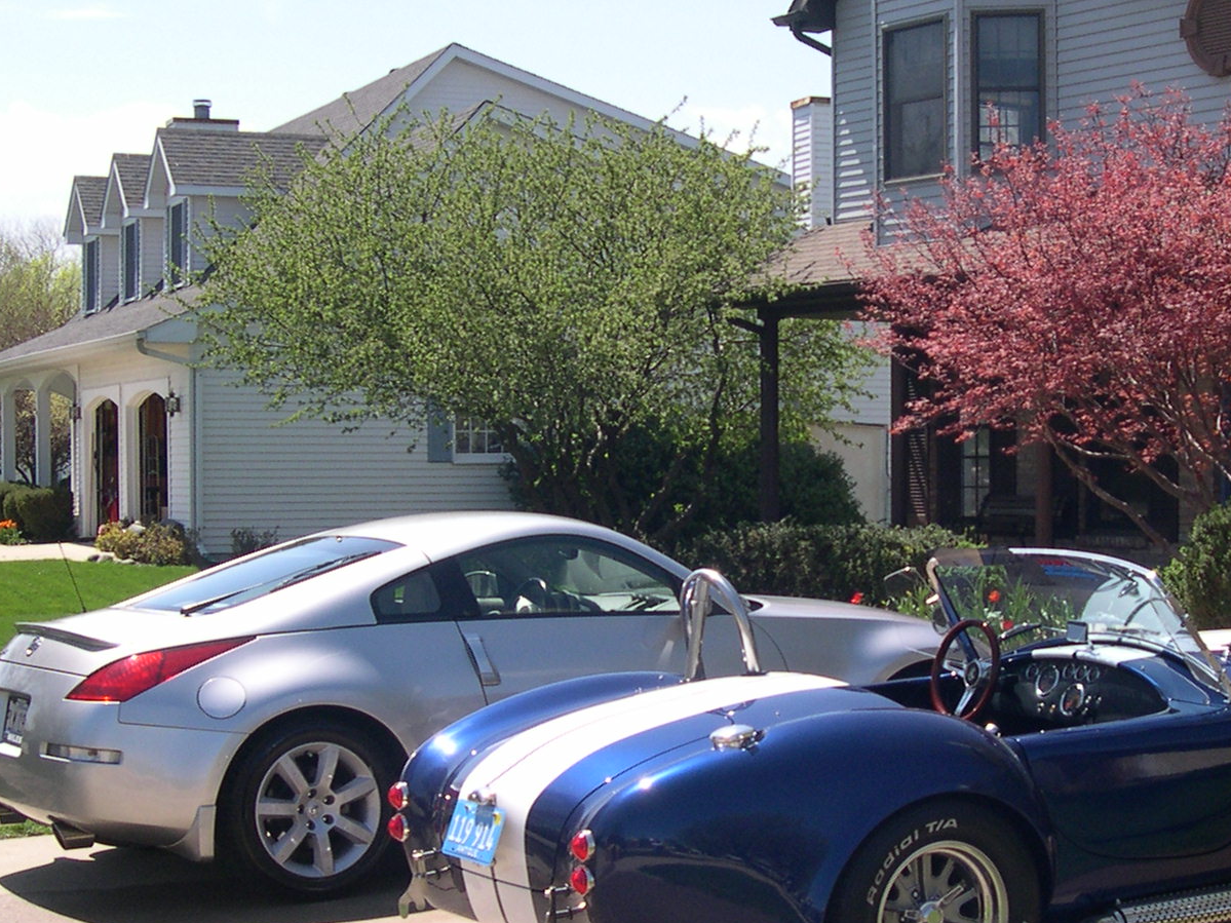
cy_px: 513
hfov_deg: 27.0
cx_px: 763
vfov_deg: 20.4
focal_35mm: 72
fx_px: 2560
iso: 100
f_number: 7.6
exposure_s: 1/141
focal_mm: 8
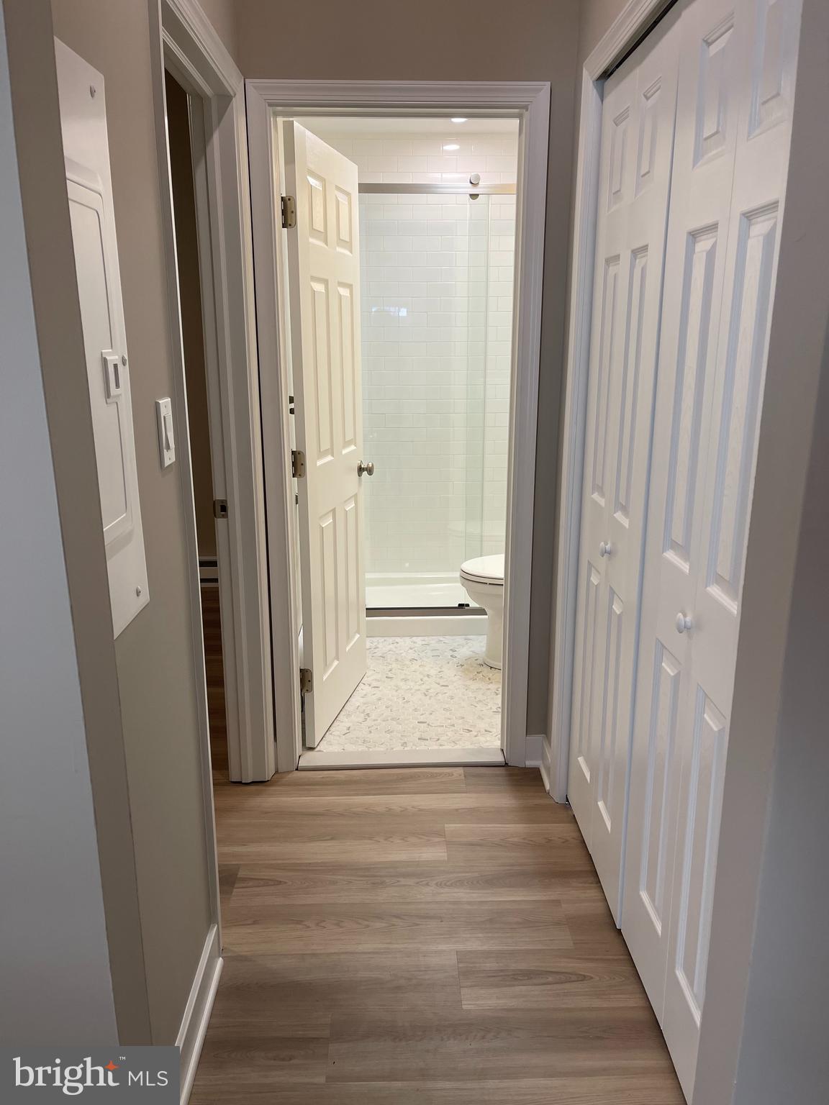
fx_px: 798
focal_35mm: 25
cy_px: 552
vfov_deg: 69.4
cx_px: 414
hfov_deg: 54.9
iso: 125
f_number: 1.6
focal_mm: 5.1
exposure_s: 1/120
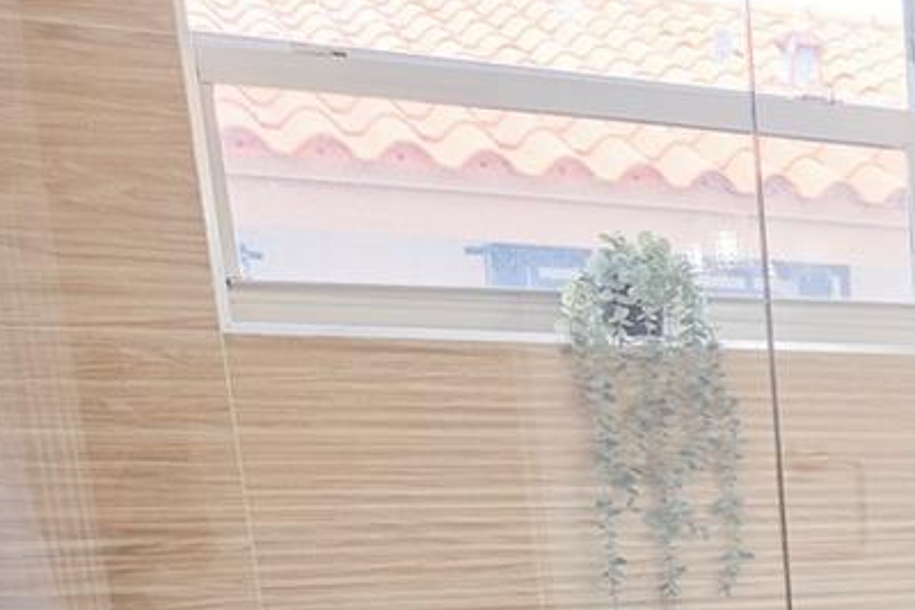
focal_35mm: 68
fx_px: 1729
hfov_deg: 24.0
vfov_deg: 18.2
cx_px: 1340
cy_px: 864
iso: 1000
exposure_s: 1/125
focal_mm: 11
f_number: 4
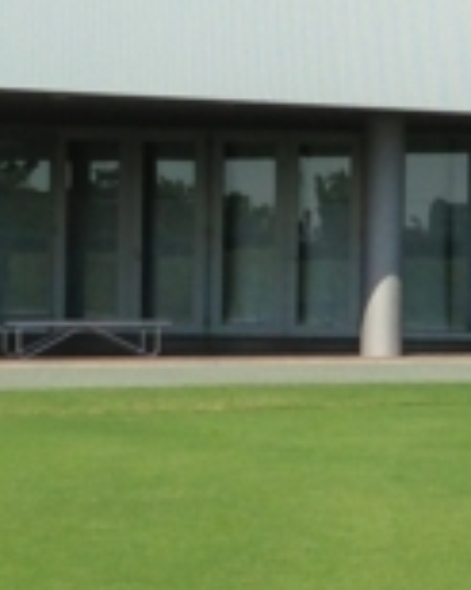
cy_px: 241
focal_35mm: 167
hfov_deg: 8.9
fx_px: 2913
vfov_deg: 11.6
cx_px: 842
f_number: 2.4
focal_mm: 4.13
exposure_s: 1/1550
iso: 50
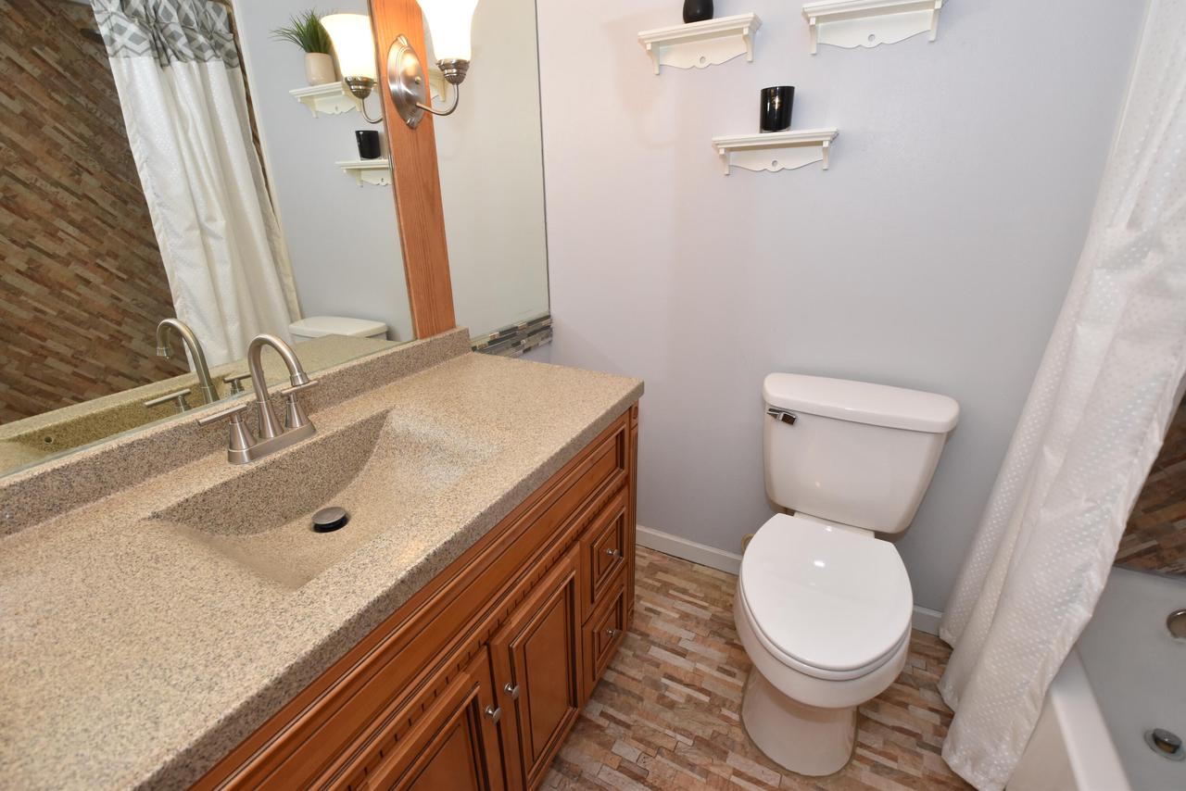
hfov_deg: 100.4
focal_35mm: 15
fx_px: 494
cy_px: 396
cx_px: 593
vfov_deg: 77.4
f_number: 7.1
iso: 800
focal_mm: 10
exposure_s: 1/60
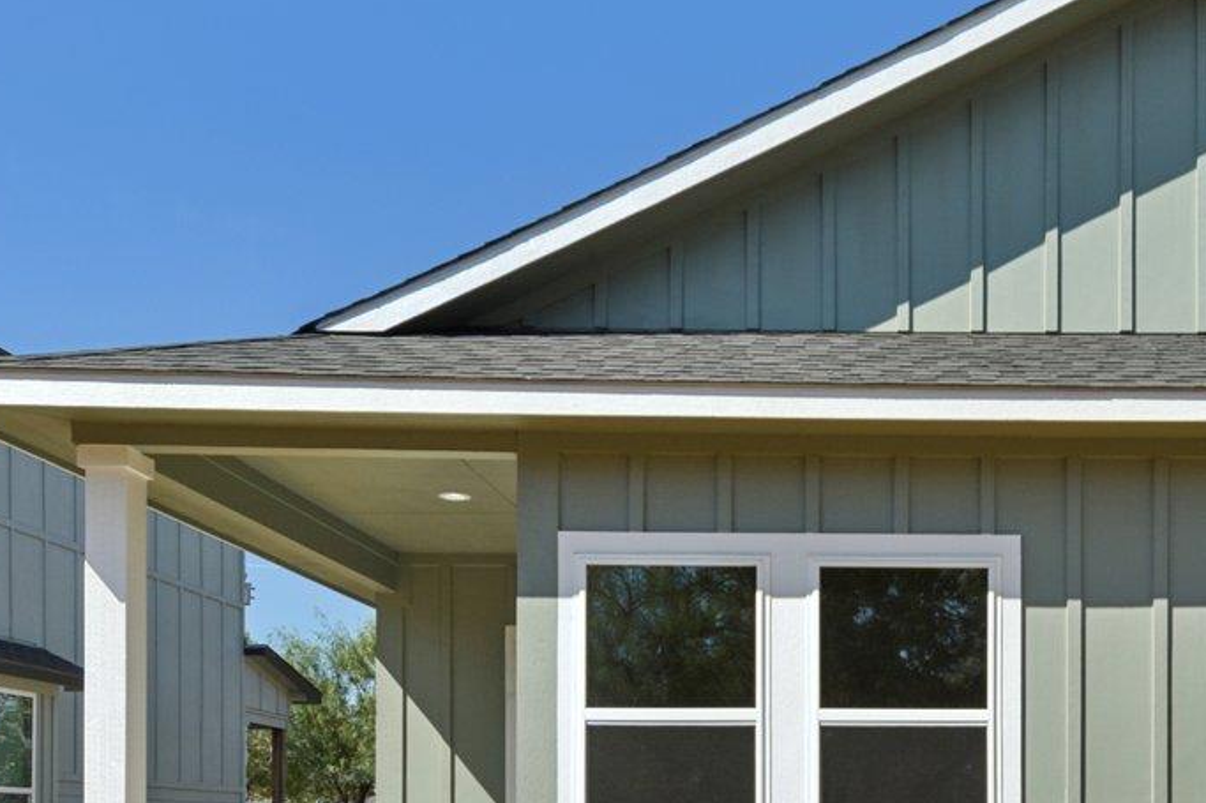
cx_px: 938
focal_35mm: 42
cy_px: 769
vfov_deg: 30.1
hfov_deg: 44.5
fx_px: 1407
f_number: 8
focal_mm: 14
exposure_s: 1/320
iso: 100
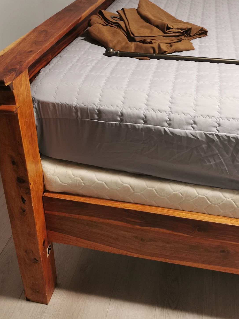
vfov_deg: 45.5
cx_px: 134
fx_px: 368
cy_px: 88
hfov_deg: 35.9
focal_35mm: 40
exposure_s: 1/40
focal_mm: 5.56
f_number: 1.6
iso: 250
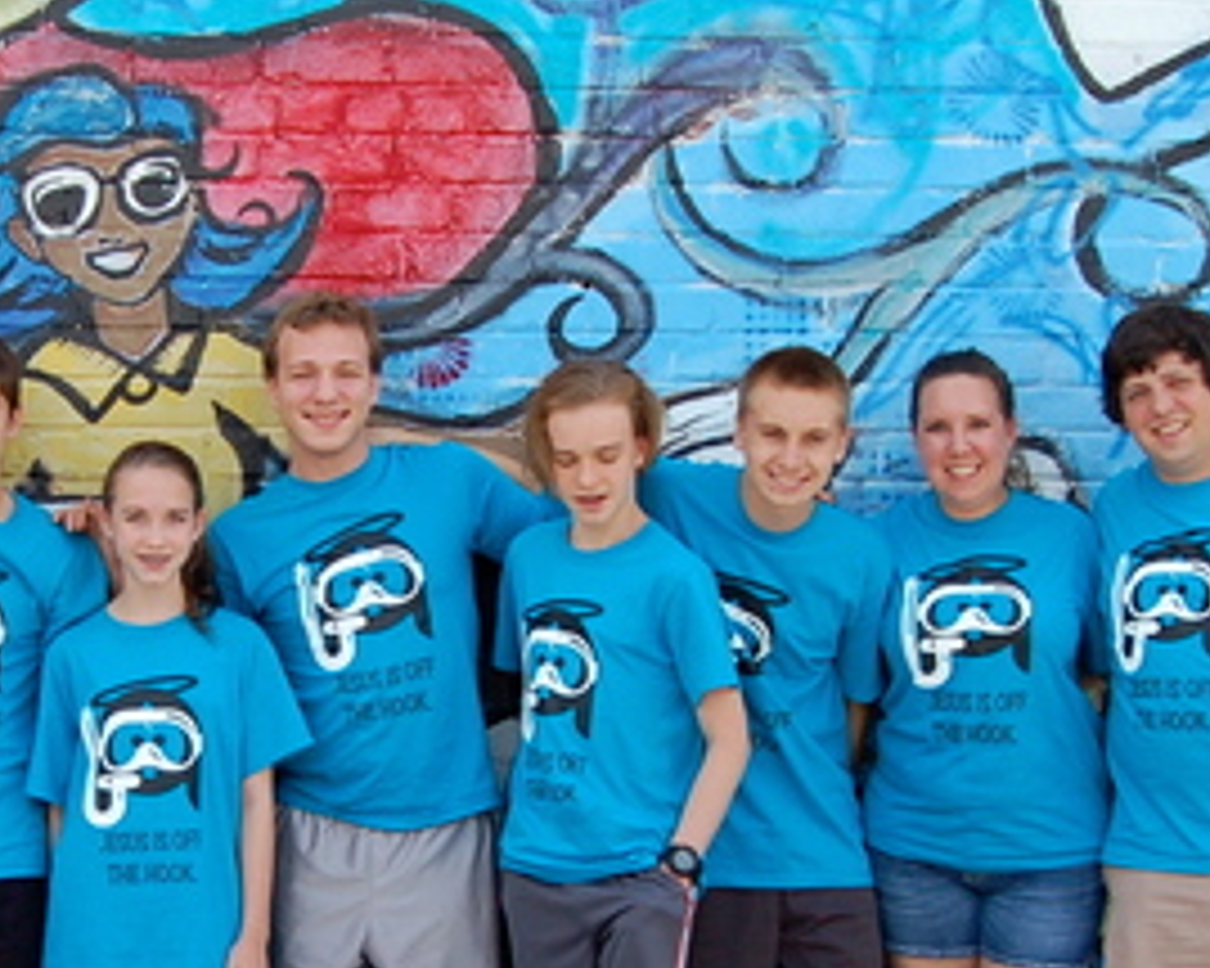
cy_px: 477
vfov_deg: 15.7
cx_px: 18
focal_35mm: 98
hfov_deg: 19.1
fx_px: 3508
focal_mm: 26
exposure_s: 1/160
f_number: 7.1
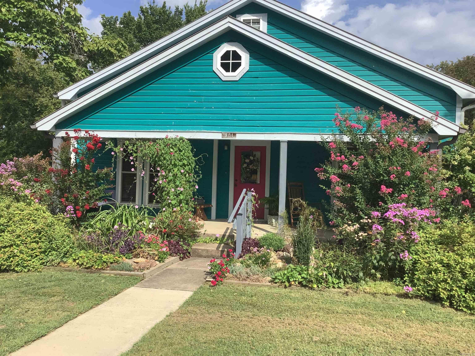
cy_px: 178
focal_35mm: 31
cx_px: 238
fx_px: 425
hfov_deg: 58.4
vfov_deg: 45.4
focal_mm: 3.3
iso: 25
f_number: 2.4
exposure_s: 1/1148
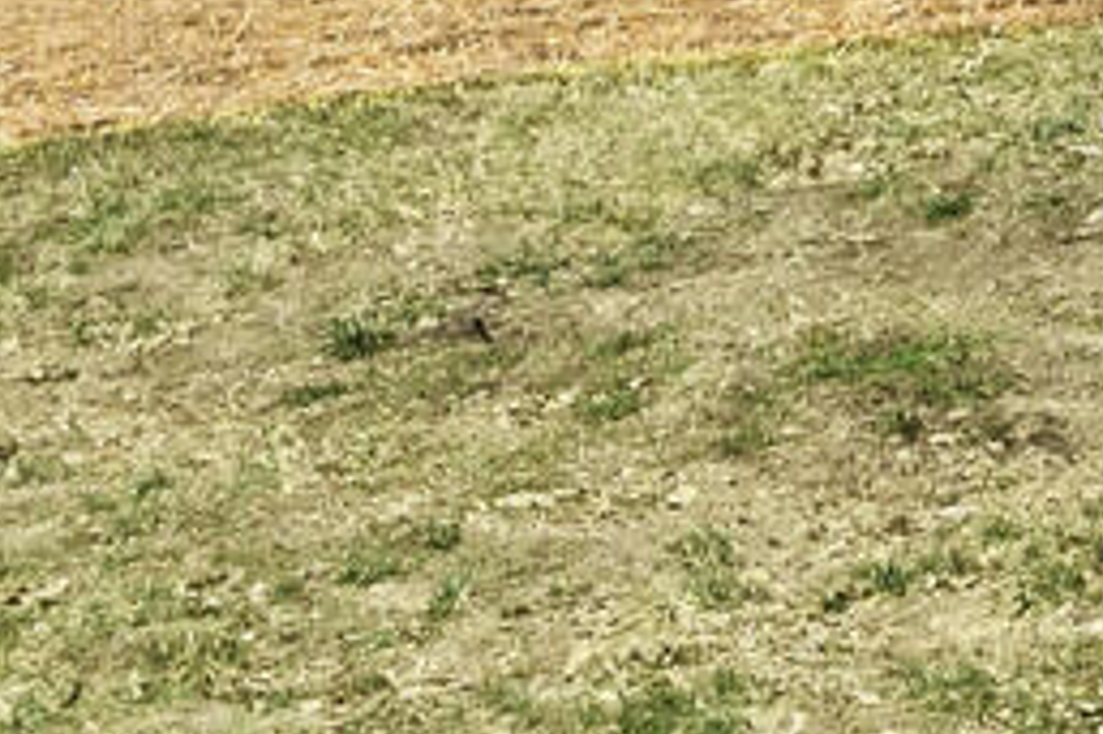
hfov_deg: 8.3
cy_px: -45
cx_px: 1717
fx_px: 7379
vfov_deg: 5.7
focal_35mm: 241
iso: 400
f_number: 16
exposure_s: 1/50
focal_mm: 31
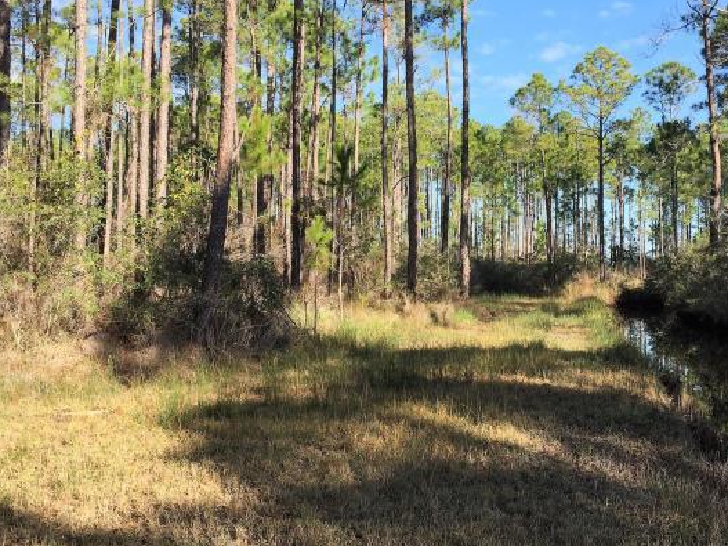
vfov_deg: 32.8
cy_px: 234
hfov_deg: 42.6
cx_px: 460
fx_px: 925
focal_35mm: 44
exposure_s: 1/920
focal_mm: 4.15
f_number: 2.2
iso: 32
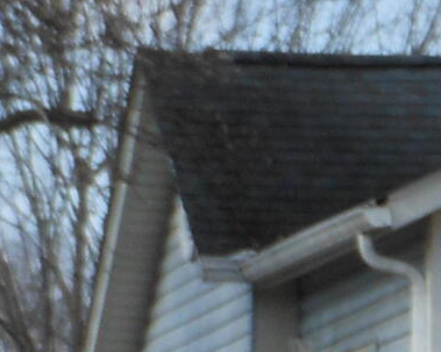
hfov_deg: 4.5
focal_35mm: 417
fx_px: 5441
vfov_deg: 3.7
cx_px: 1071
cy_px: 826
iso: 80
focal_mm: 9.6
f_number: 4.9
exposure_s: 1/320
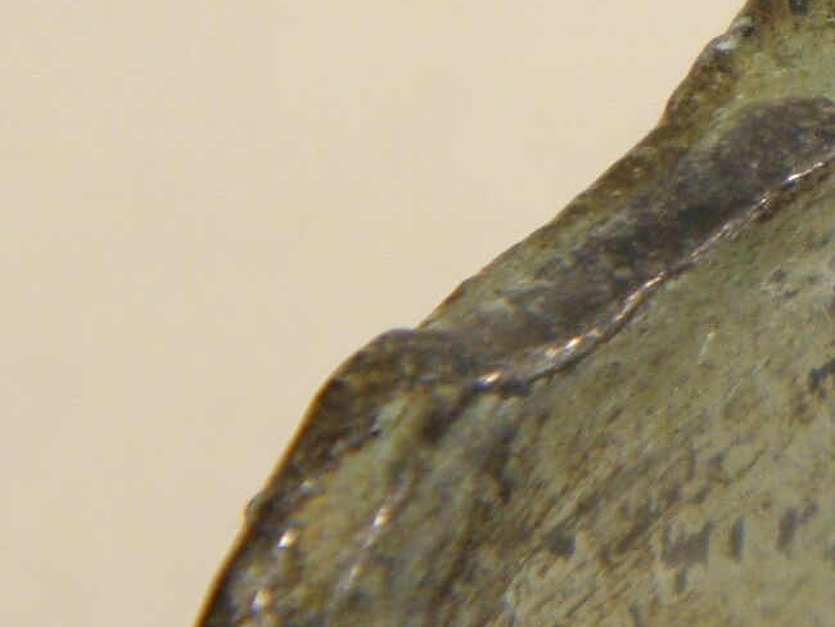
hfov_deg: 6.2
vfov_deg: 4.7
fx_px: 7601
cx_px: 1357
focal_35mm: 315
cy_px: -67
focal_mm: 14.3
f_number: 4.4
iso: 125
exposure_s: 1/50
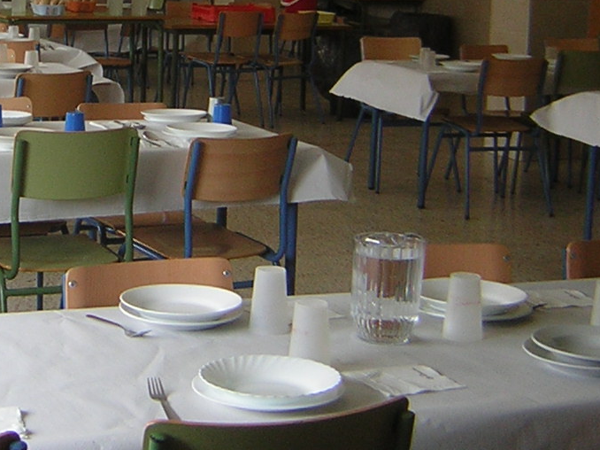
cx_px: 172
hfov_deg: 22.9
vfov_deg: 17.2
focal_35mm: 85
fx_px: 1473
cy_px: 81
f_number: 2.6
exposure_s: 1/104
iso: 50
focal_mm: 4.7
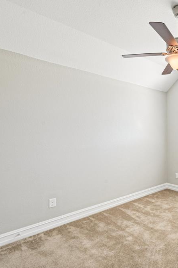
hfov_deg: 45.6
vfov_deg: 76.1
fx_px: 171
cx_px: 181
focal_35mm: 23
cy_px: 134
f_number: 8
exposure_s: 1/125
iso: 400
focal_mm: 15
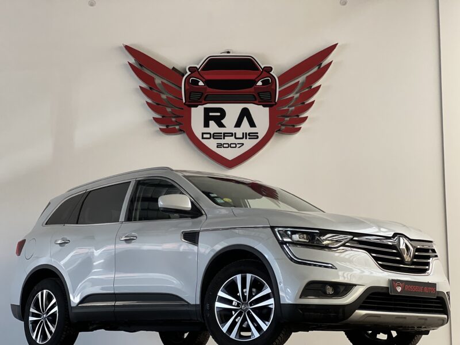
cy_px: 172
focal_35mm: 77
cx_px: 230
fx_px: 1023
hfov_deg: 25.3
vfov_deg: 19.1
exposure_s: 1/121
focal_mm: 9
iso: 80
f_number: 2.8
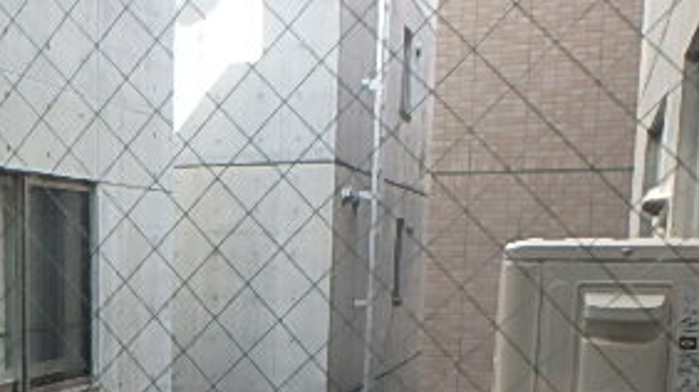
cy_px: 437
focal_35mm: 52
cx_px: 126
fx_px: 963
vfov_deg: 21.7
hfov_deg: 38.2
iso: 125
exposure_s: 1/100
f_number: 3.5
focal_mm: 3.7
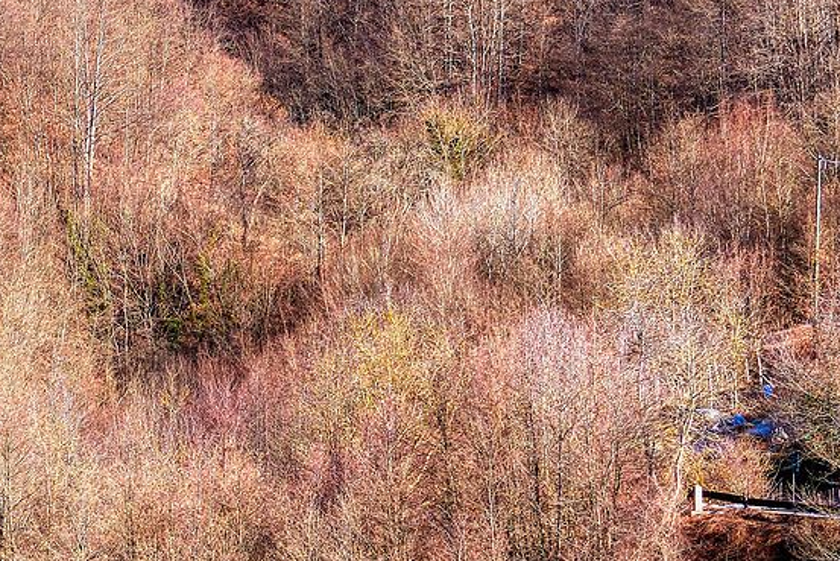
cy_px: 843
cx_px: -823
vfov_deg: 4.5
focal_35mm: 304
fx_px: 7095
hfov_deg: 6.6
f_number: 10
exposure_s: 1/15
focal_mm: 70
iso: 100
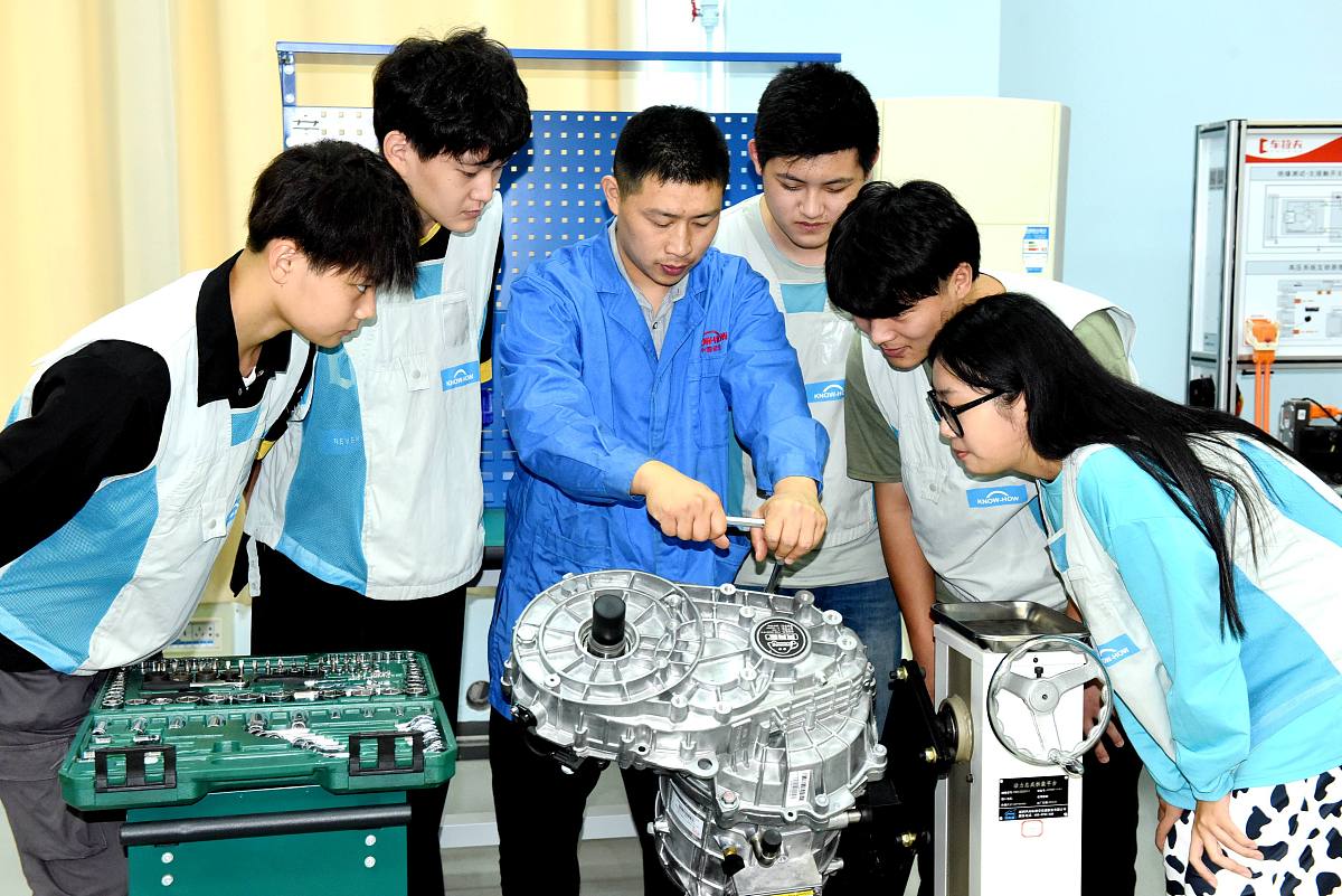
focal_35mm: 48
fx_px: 1790
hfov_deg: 41.1
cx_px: 671
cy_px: 448
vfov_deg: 28.1
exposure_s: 1/40
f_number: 7.1
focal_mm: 48
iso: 3200
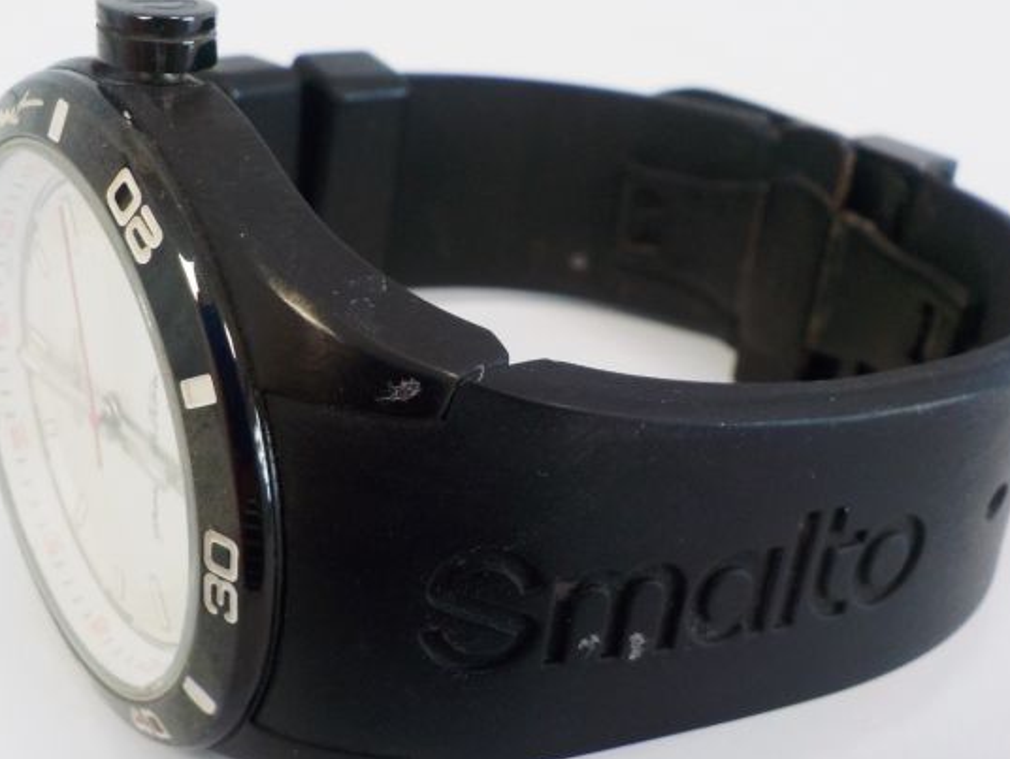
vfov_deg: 33.6
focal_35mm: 43
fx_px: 1256
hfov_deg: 43.7
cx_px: 435
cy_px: 404
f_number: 3.3
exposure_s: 1/30
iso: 160
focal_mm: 4.1
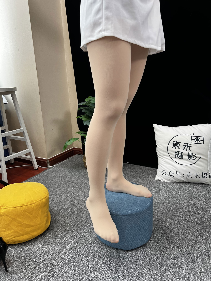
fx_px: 211
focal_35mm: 26
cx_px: 106
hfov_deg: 53.1
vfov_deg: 67.3
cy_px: 140
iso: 125
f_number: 1.5
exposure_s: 1/101
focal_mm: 5.7
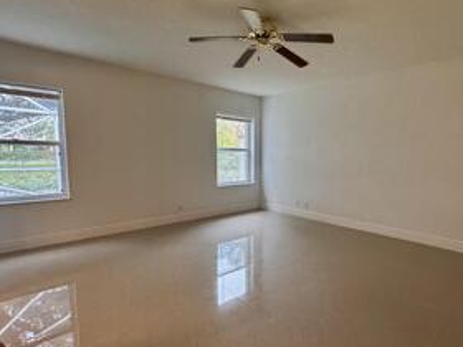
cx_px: 278
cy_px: 183
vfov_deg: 65.9
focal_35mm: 20
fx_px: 268
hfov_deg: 80.8
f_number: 2.2
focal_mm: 2.22
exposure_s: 1/120
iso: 250
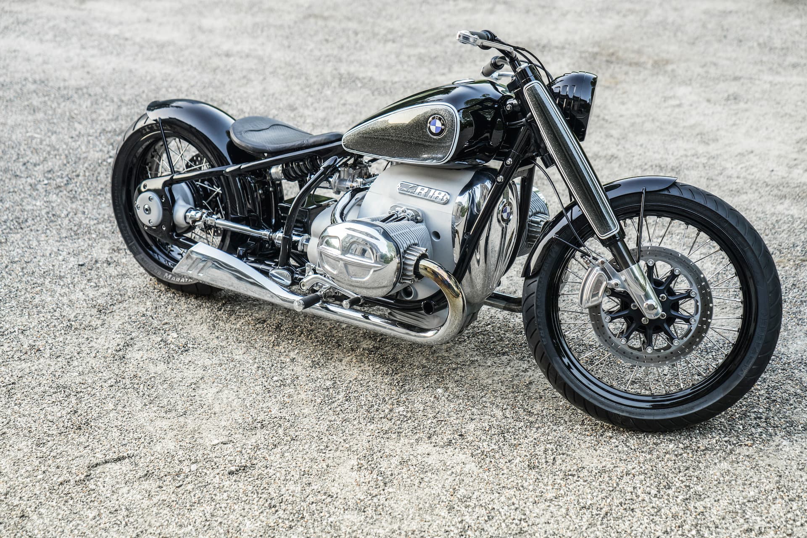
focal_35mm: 67
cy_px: 269
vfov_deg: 20.3
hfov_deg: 30.1
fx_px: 1502
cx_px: 404
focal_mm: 67
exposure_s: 1/80
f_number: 2.8
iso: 250
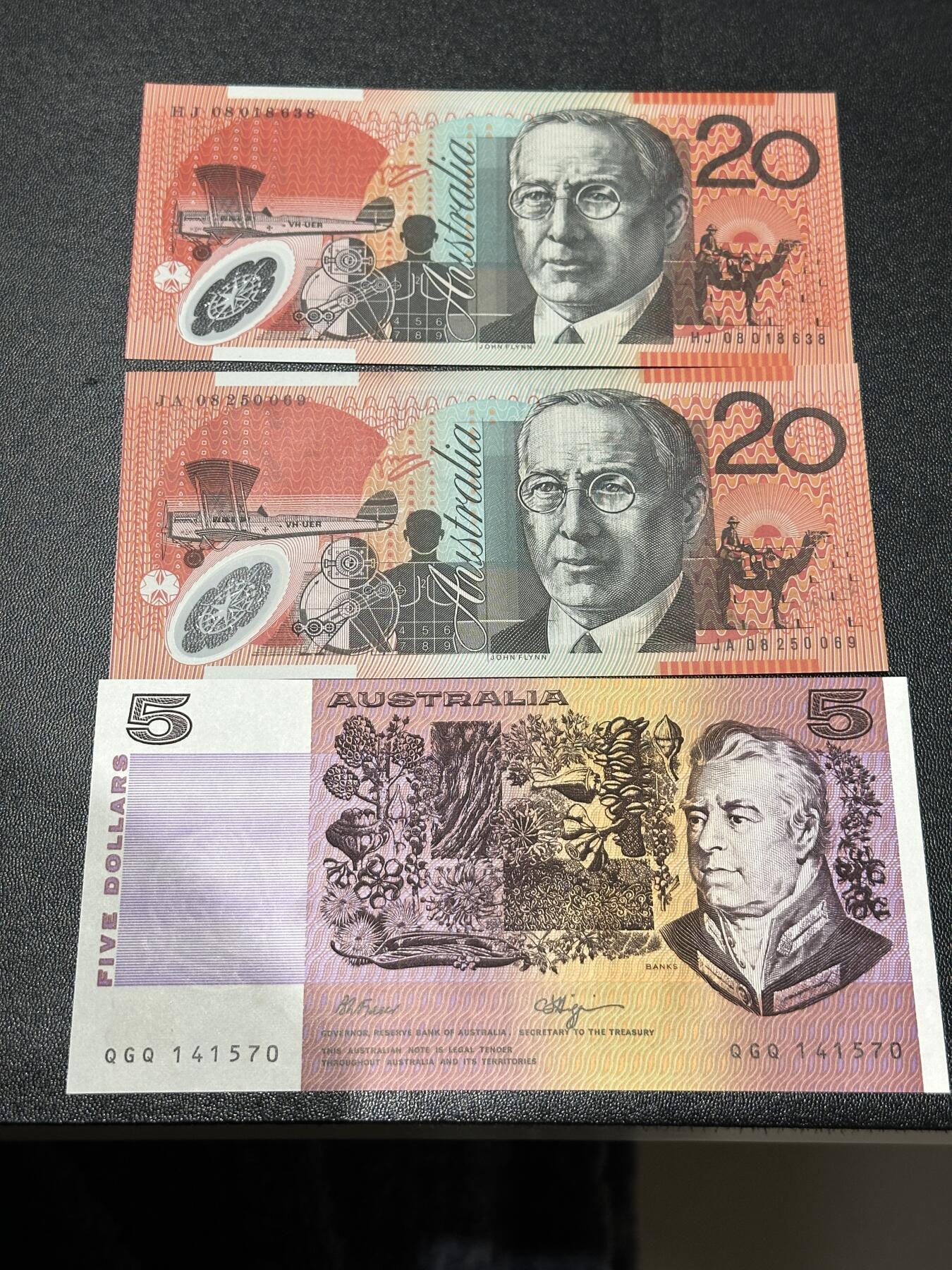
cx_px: 476
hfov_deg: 30.3
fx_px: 1760
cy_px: 635
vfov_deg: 39.7
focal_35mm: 48
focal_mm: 6.86
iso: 125
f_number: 1.78
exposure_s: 1/50
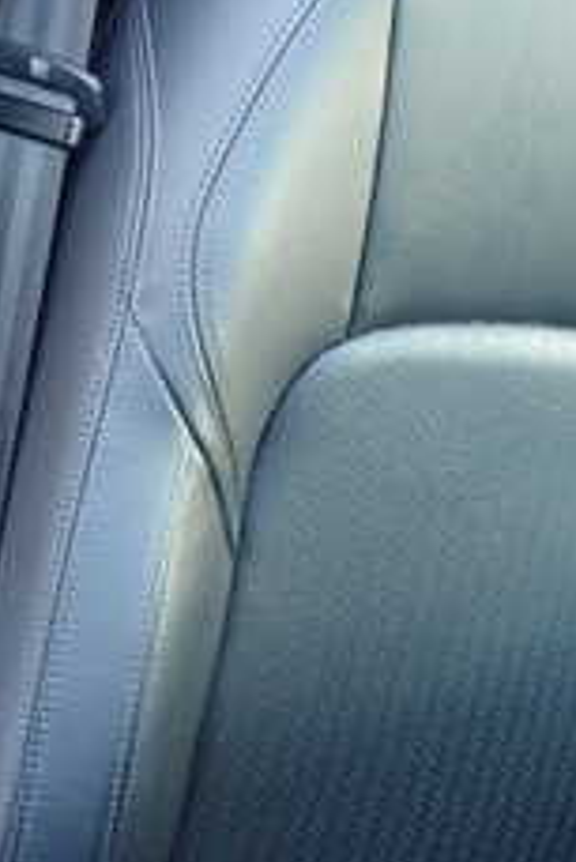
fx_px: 1629
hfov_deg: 19.7
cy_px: 203
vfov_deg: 29.1
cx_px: 516
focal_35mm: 68
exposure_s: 1/50
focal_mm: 4.5
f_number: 2
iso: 200
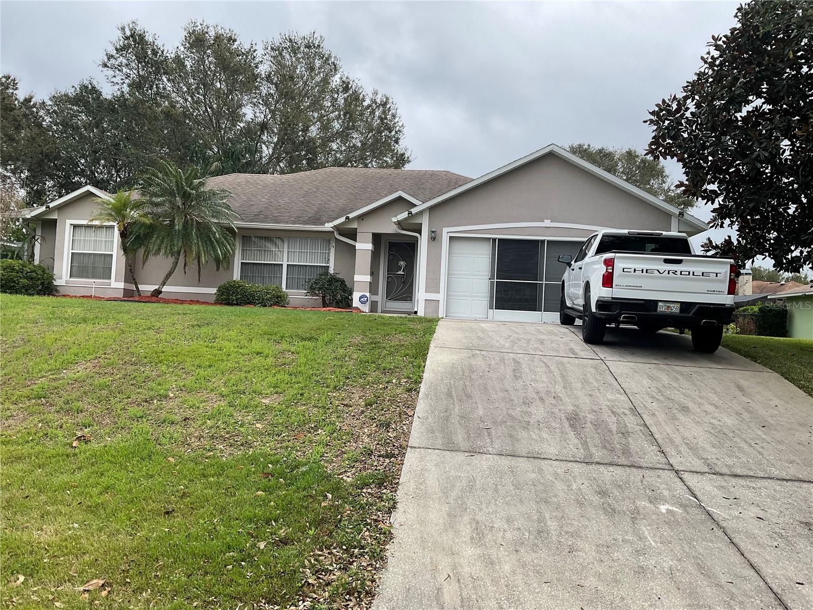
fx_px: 681
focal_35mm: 29
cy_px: 305
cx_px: 406
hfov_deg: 61.7
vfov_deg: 48.2
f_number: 1.8
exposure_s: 1/620
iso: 16
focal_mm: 3
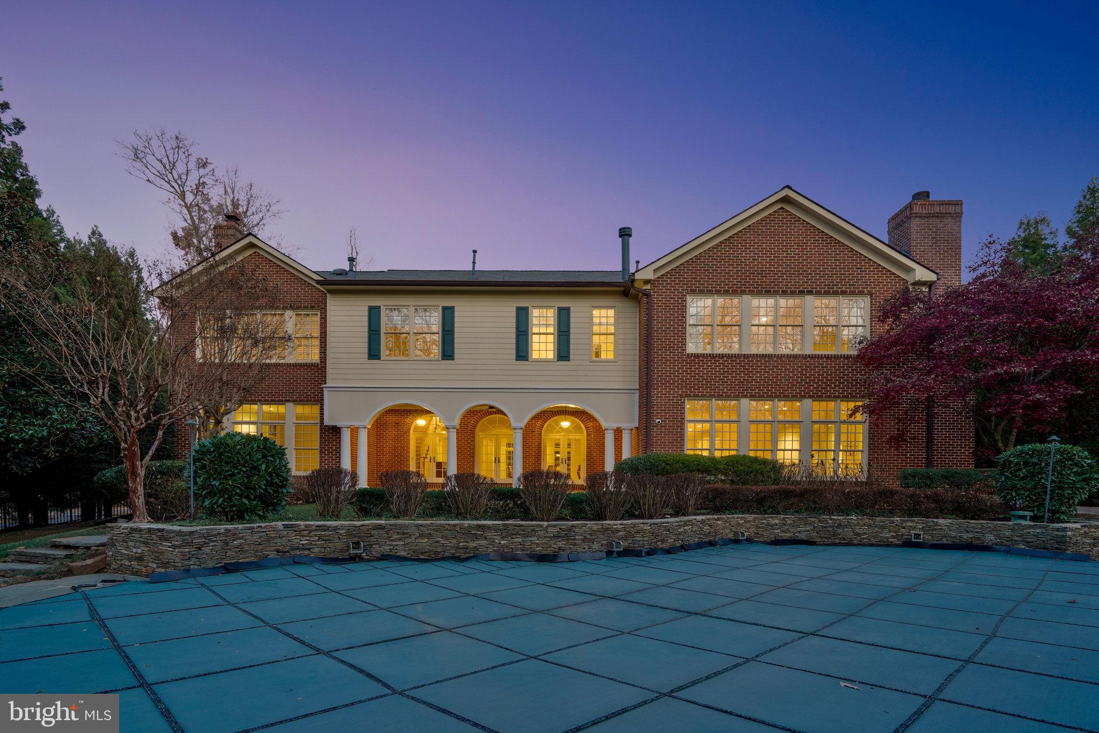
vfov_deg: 73.7
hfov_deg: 96.7
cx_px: 550
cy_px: 366
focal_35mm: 16
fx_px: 488
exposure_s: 1/5
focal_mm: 16
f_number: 8
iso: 1250
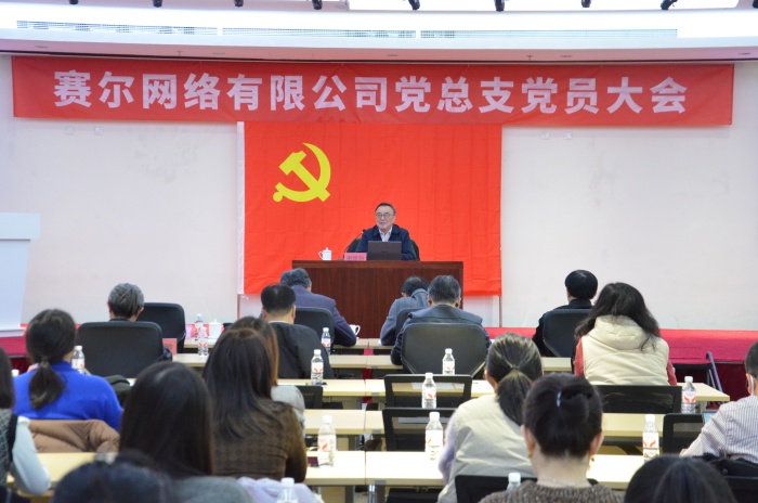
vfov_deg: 18.1
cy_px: 252
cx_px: 379
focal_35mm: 75
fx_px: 1576
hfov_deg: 27.0
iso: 4000
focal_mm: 50
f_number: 5
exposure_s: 1/30
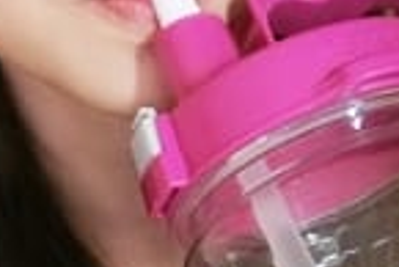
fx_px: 921
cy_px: 226
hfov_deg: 24.3
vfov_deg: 16.3
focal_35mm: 83
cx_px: 263
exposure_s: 1/25
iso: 500
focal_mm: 4.58
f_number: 2.8
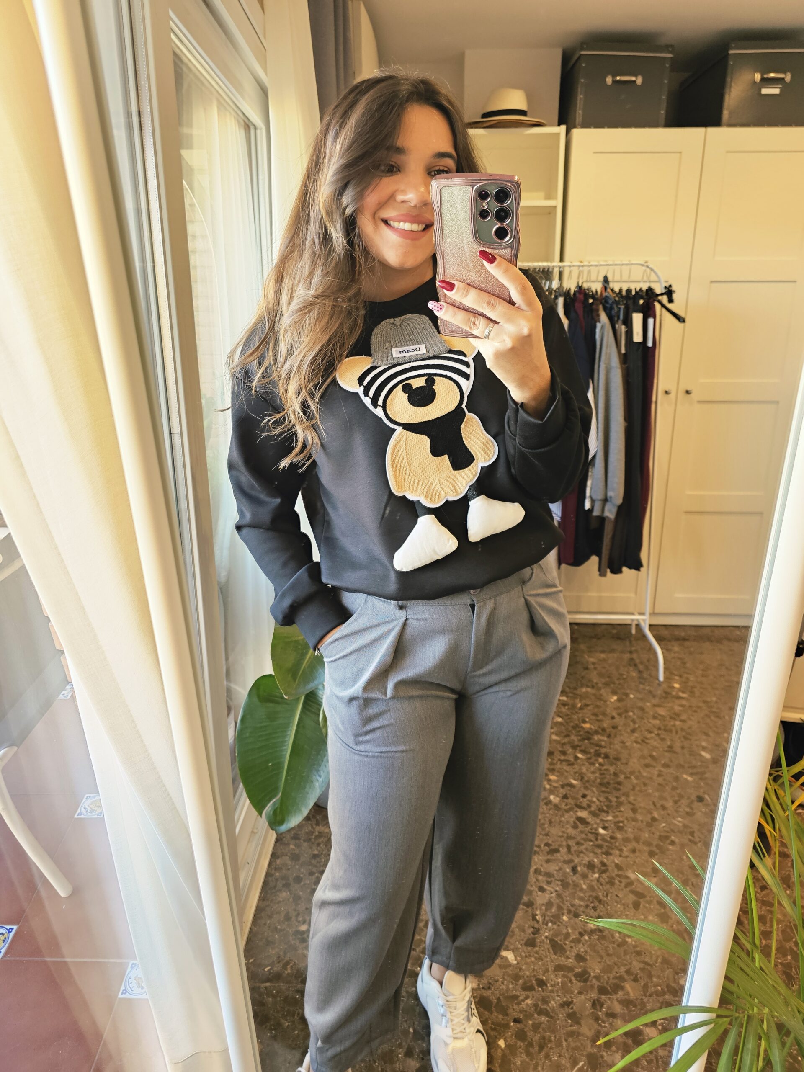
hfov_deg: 58.9
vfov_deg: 73.9
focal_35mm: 23
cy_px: 536
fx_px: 712
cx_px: 402
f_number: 1.7
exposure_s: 1/100
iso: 250
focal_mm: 6.3
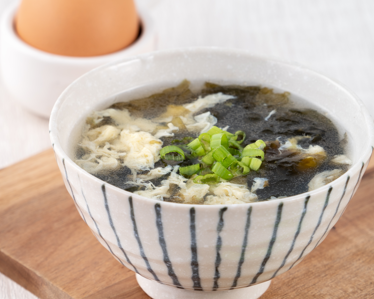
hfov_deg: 5.4
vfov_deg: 4.3
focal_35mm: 358
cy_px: 219
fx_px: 3963
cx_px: 60
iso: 100
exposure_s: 1/60
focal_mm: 209
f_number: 10
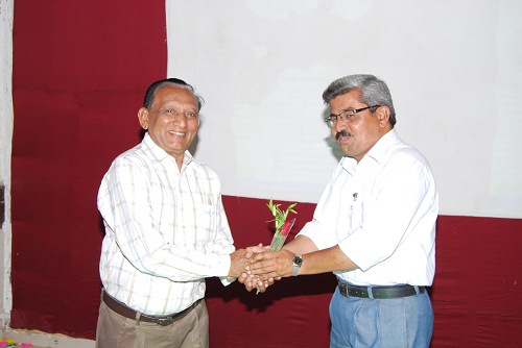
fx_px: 696
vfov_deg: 28.1
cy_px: 174
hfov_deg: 41.1
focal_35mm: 48
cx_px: 261
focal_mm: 32
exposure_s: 1/100
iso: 400
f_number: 6.3
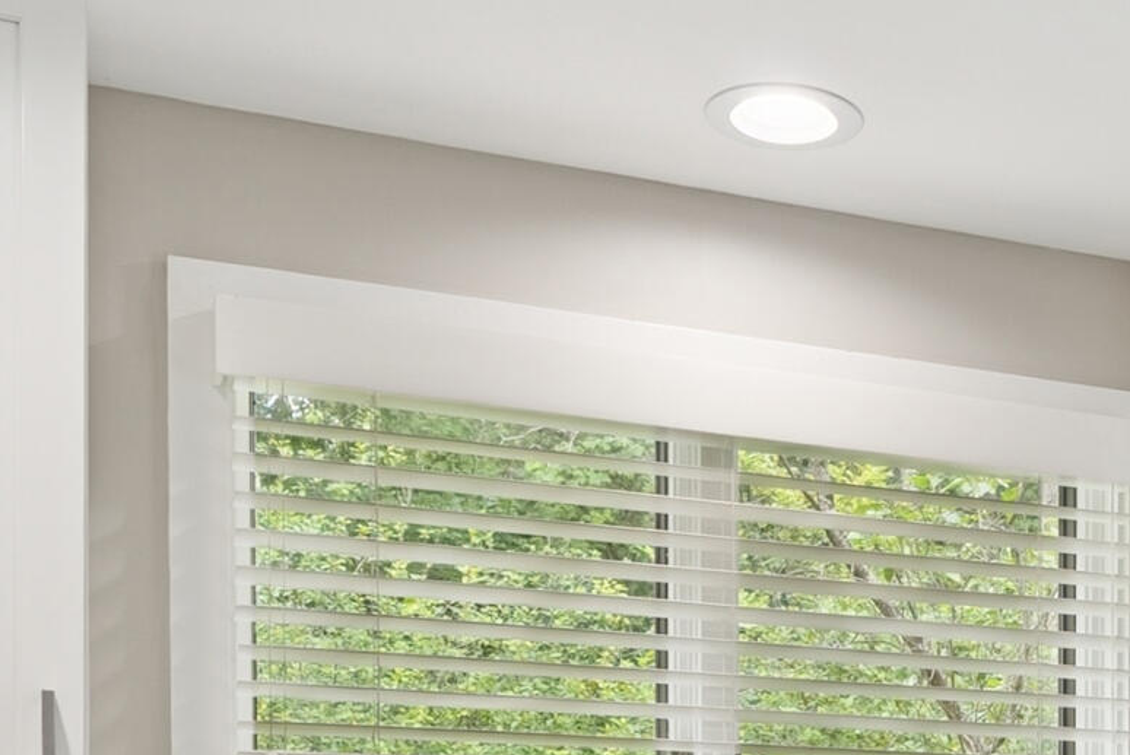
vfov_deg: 19.9
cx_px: 1126
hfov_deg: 30.2
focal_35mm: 62
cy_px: 1017
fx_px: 1947
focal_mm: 16
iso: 320
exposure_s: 1/20
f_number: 7.1
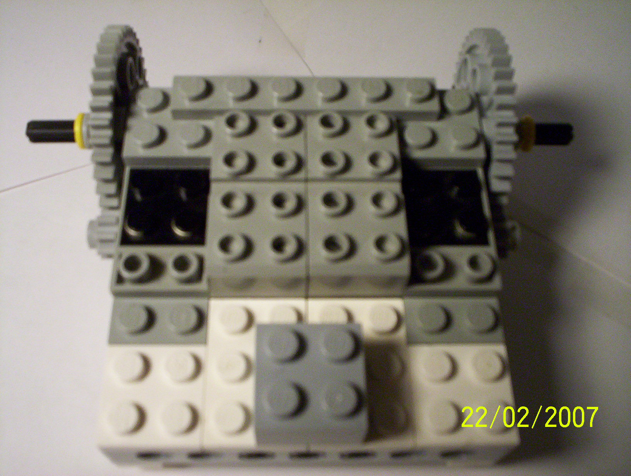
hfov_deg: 48.9
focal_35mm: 38
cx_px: 316
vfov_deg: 37.9
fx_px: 694
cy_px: 238
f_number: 4.5
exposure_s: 1/54
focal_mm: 4.99
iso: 200
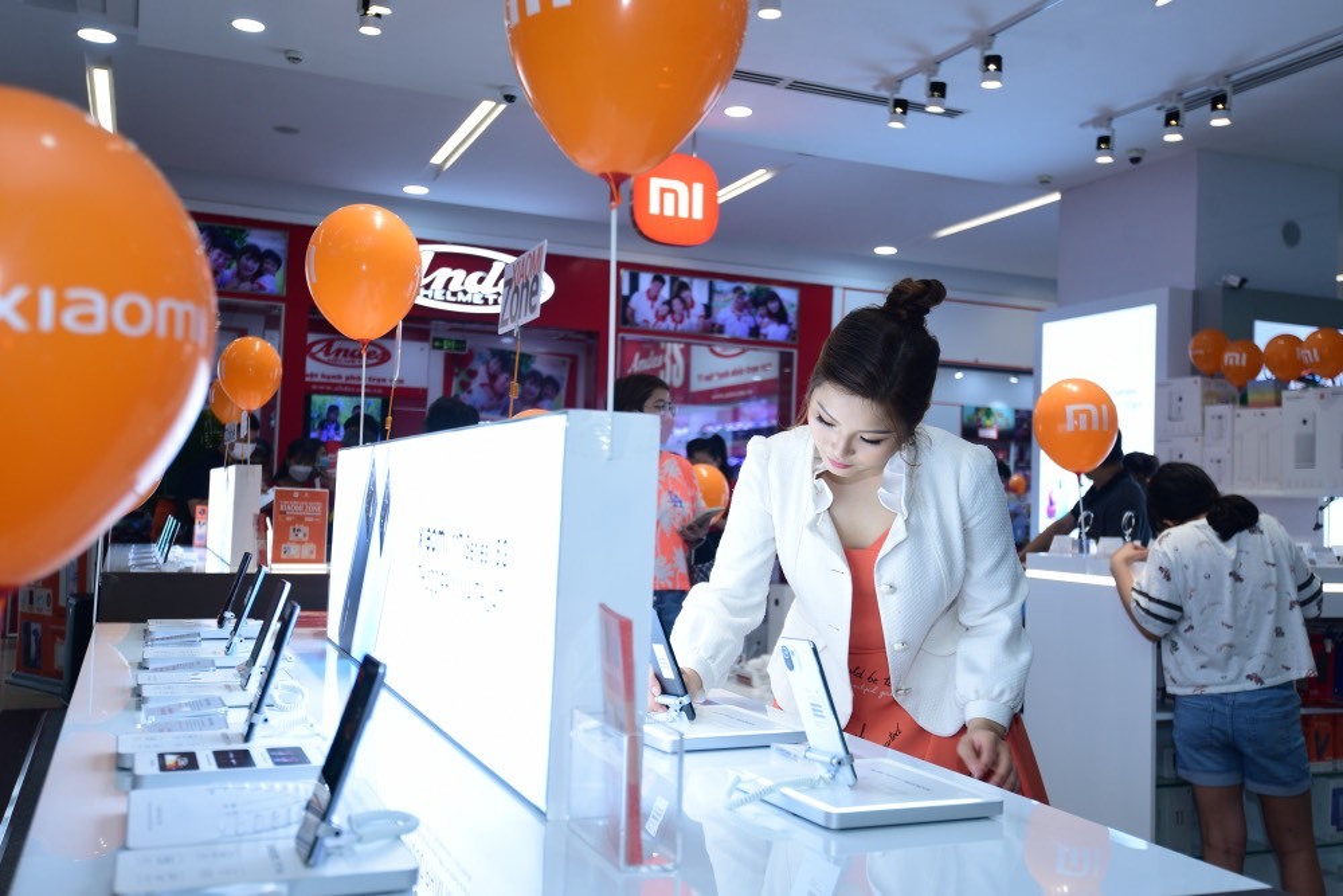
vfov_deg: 37.9
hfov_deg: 54.4
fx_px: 1306
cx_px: 672
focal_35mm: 35
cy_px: 448
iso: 320
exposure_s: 1/160
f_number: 4
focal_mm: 35
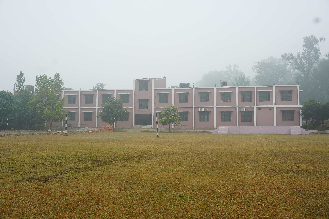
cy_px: 110
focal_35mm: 34
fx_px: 315
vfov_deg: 38.4
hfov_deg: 55.1
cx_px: 164
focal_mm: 23
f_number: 9
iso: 100
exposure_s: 1/125
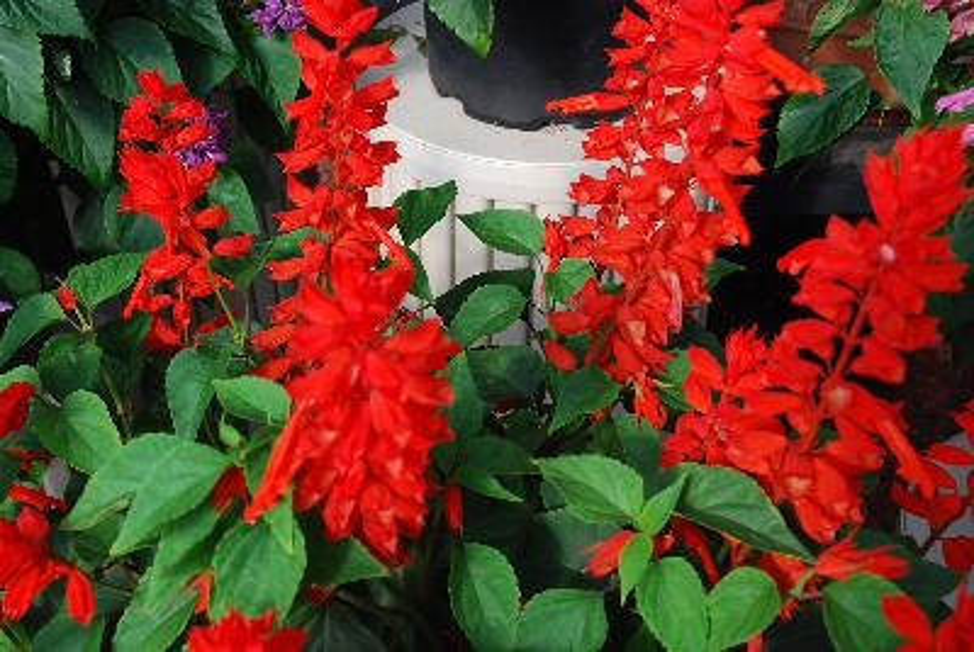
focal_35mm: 45
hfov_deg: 43.5
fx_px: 1219
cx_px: 487
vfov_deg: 30.0
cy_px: 326
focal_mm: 30
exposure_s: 1/60
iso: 200
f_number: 8
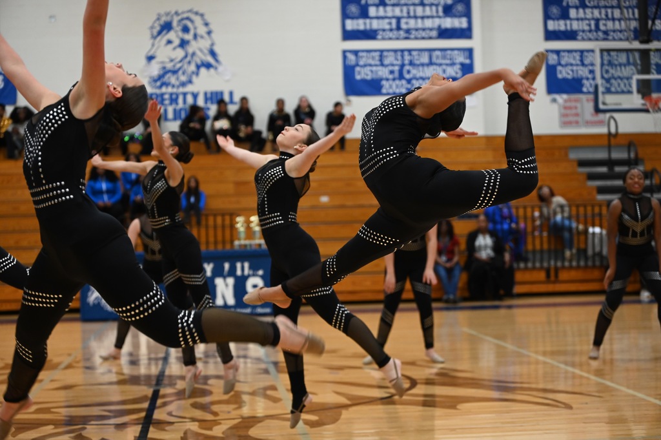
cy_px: 220
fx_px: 1284
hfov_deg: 28.9
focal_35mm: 70
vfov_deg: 19.4
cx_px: 330
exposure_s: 1/400
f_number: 2.8
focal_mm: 70
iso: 2500
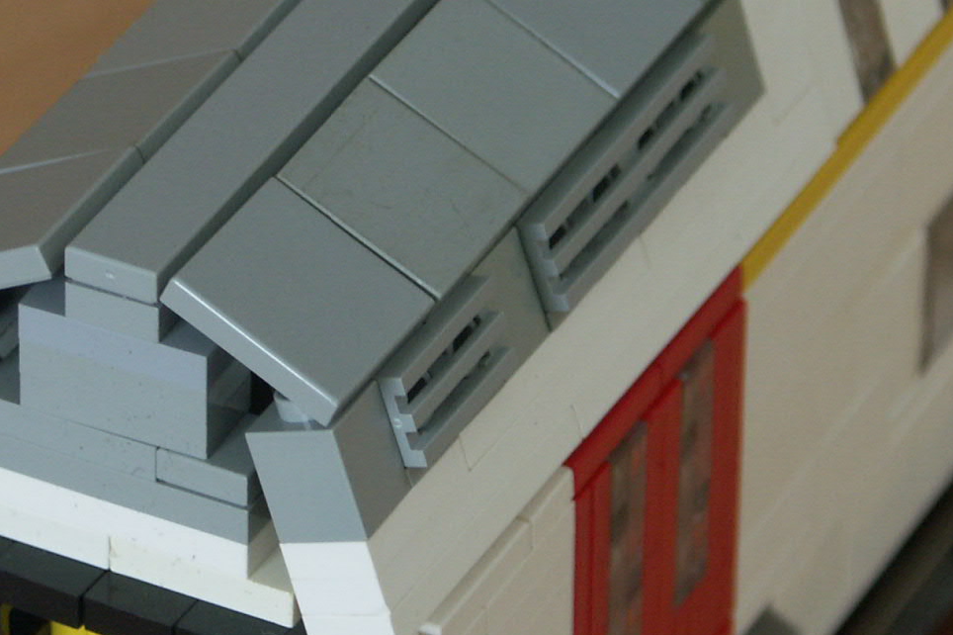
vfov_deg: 4.4
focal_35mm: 315
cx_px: 331
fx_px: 8335
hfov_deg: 6.5
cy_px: 451
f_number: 3.5
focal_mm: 29.07
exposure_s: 1/25
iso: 125
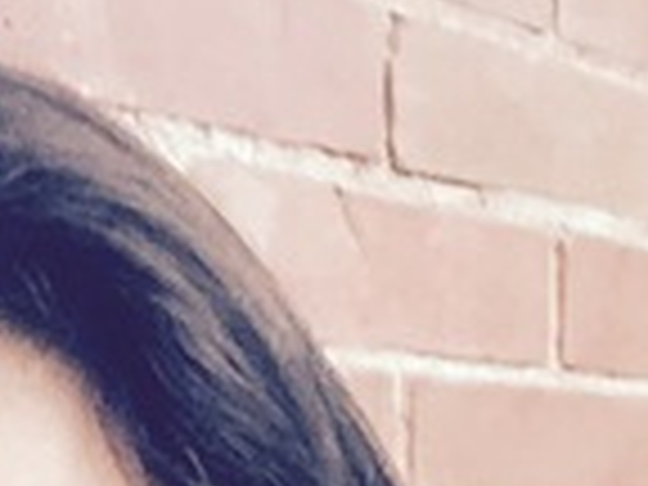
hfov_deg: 12.5
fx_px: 2583
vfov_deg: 9.8
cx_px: 1305
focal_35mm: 138
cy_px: 1044
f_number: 2.2
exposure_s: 1/30
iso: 320
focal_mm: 2.65
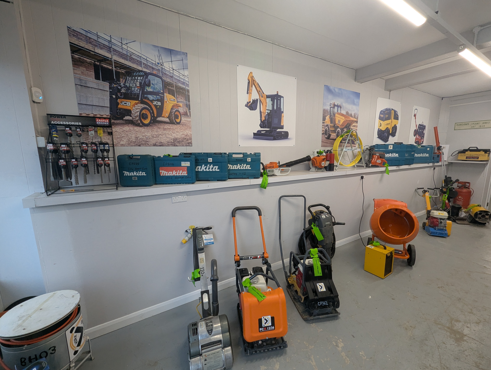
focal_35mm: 13
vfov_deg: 90.1
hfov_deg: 106.1
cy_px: 185
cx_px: 246
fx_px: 185
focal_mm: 1.95
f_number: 2.2
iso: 134
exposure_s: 1/65.2
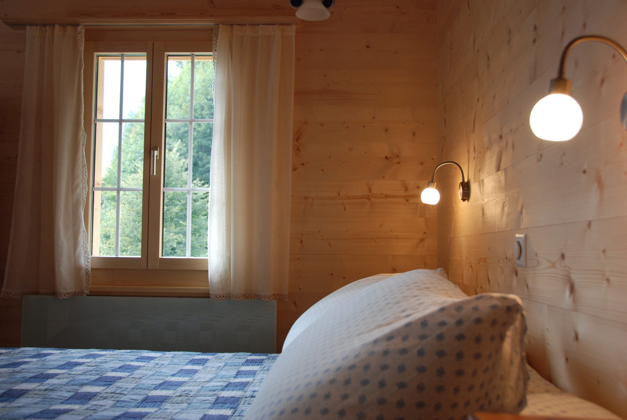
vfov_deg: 37.0
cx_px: 314
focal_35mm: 36
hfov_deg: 53.1
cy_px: 210
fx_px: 628
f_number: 3.8
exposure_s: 1/125
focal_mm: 24
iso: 400
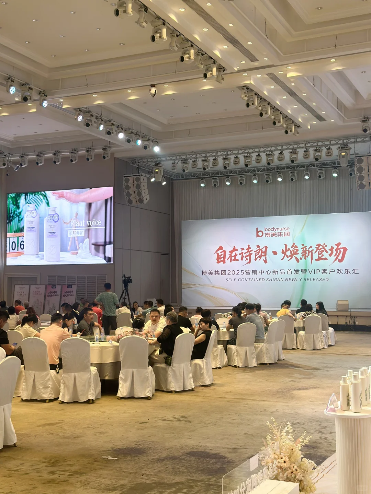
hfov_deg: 30.3
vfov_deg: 39.7
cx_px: 186
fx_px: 686
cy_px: 247
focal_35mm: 48
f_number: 1.78
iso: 100
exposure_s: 1/147
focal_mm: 6.86
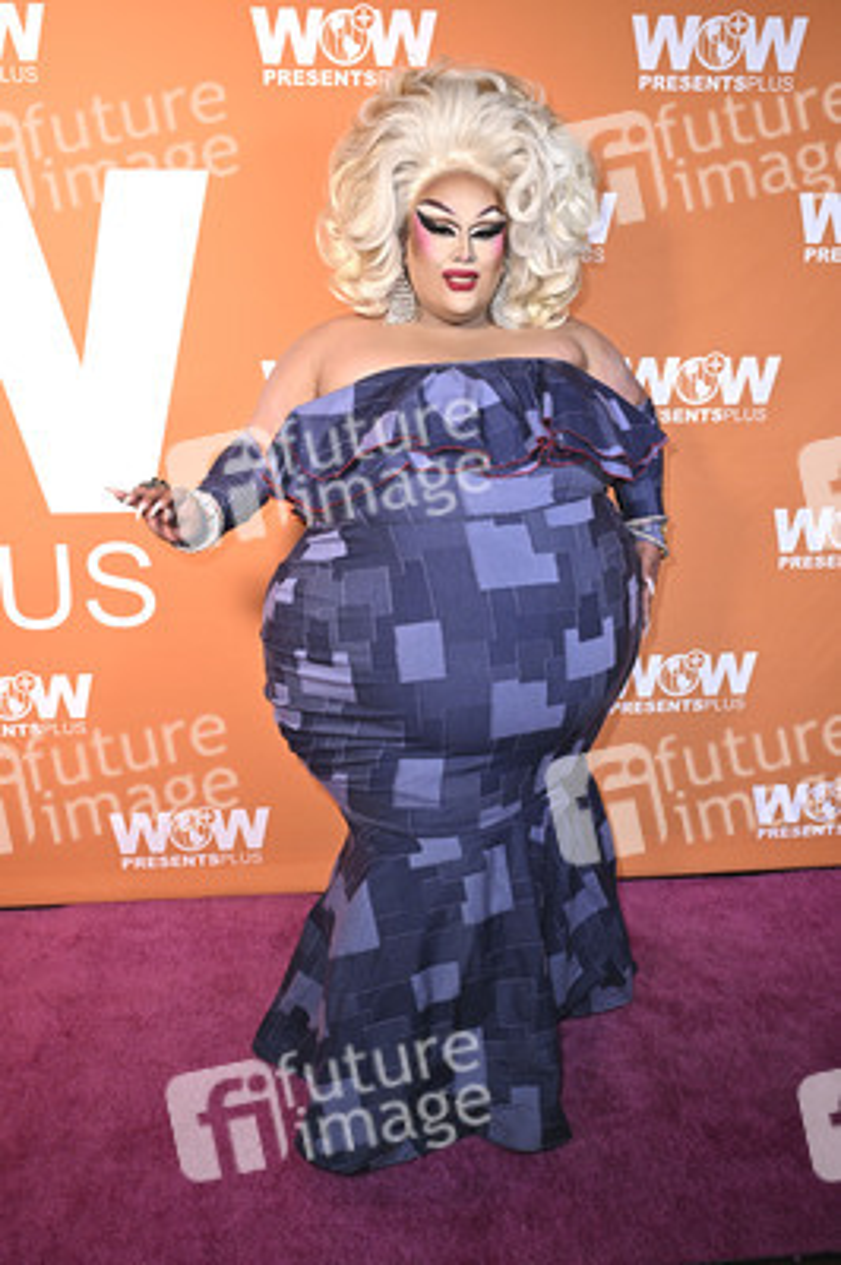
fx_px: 1334
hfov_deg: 35.0
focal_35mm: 38
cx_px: 420
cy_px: 632
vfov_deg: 50.7
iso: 1600
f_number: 7.1
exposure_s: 1/200
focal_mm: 38
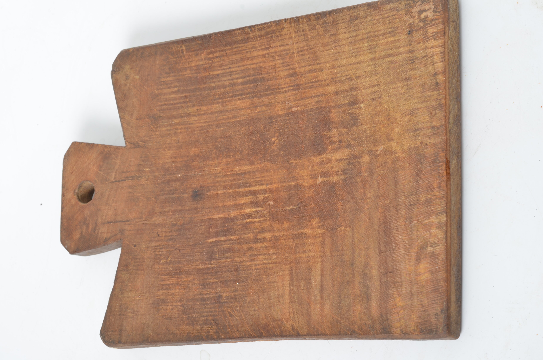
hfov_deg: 27.0
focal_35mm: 75
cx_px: 272
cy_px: 180
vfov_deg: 18.1
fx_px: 1129
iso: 100
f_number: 11
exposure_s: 1/125
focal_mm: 50
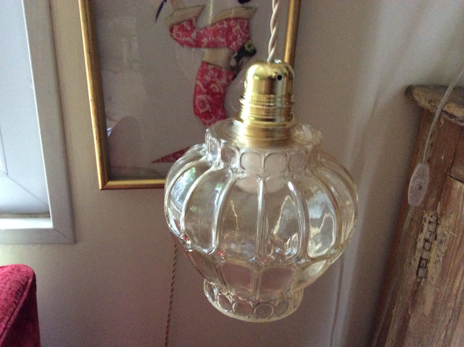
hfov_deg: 56.9
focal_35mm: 32
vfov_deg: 44.1
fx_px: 428
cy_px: 174
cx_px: 232
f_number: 2.4
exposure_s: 1/17
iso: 320
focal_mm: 3.3
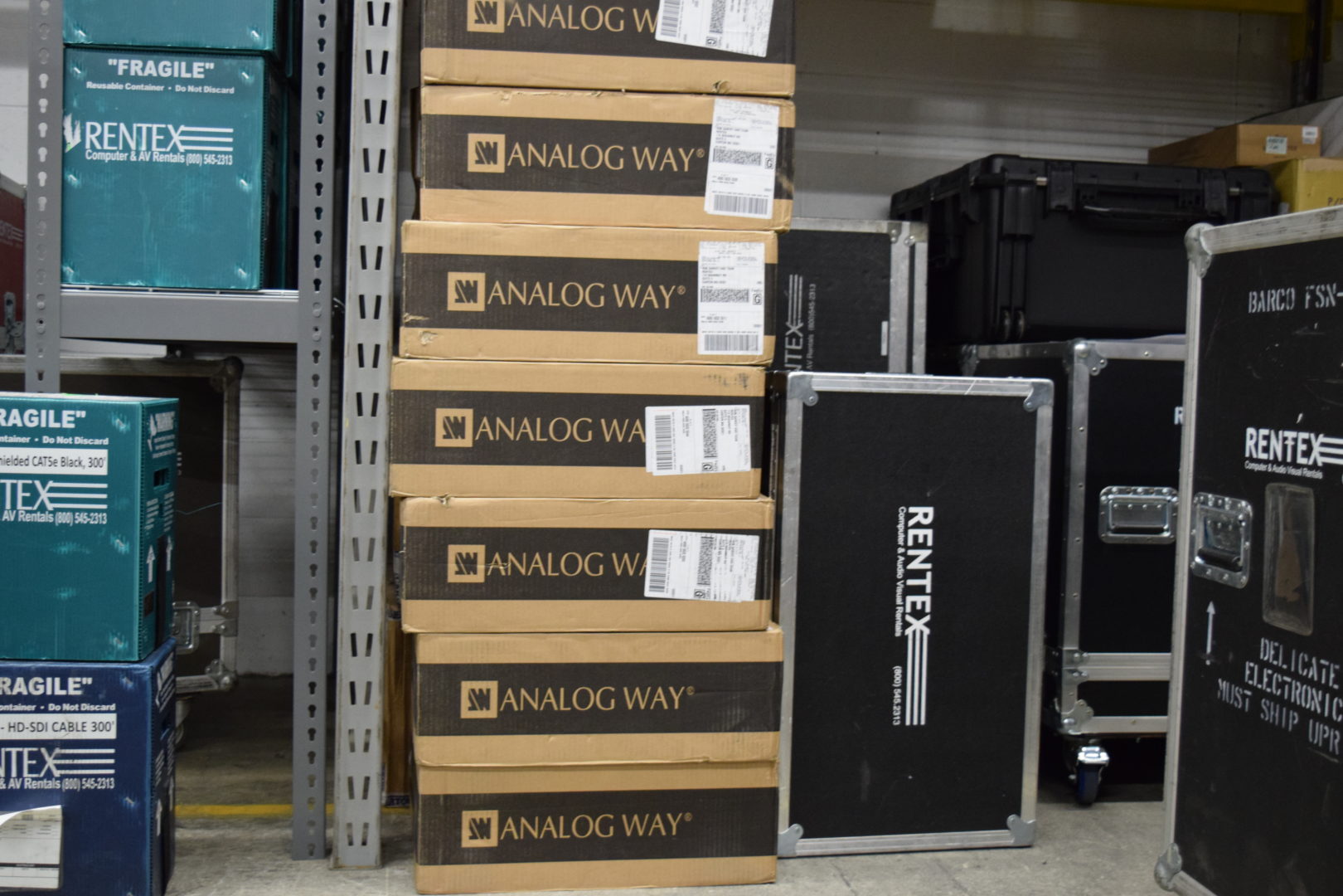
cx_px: 672
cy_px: 448
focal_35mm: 44
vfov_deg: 30.8
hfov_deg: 45.0
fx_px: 1623
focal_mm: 29
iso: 2000
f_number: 4.2
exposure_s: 1/60
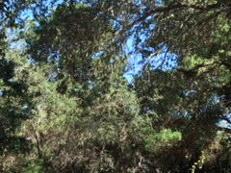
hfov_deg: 24.3
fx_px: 534
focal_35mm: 80
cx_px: 85
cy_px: 142
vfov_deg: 18.2
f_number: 2.2
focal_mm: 4.12
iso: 32
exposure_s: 1/554
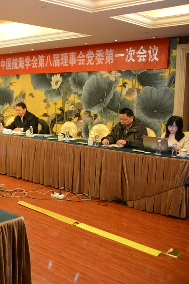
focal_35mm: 43
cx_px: -18
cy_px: 139
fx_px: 339
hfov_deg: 28.4
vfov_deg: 45.4
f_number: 3.5
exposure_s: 1/45
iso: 2000
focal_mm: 28
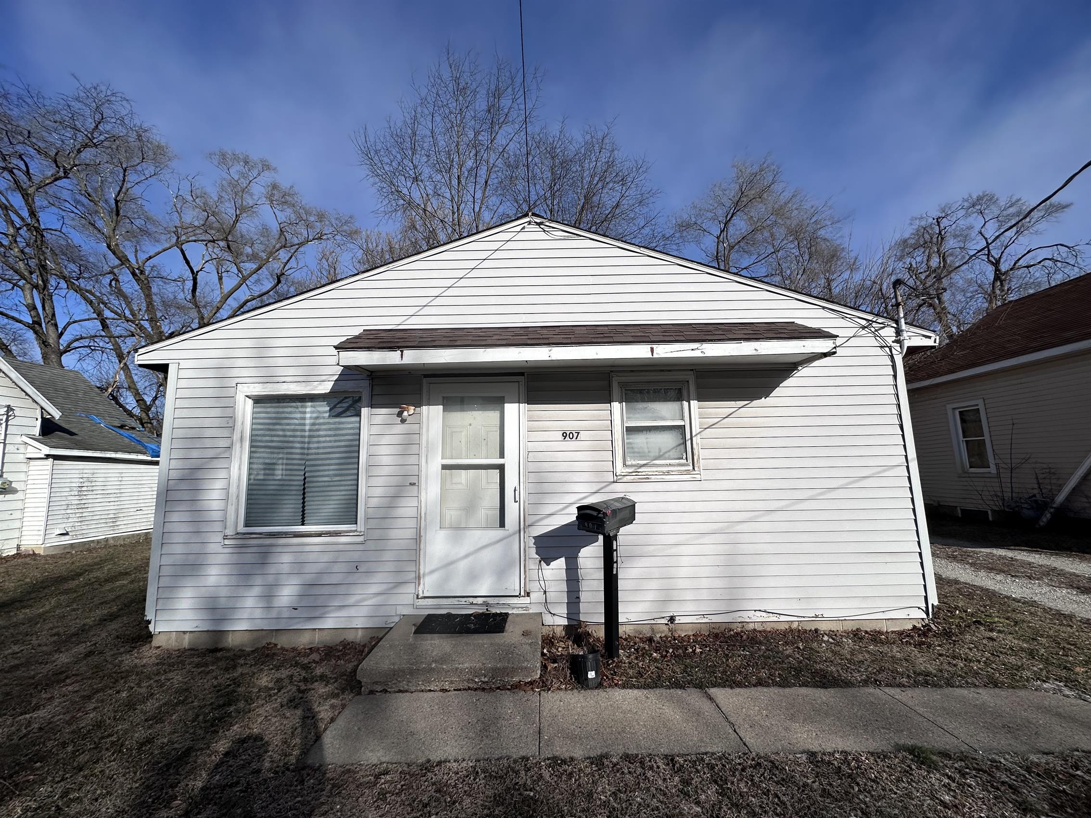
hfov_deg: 102.1
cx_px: 546
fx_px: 441
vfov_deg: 85.7
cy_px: 409
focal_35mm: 14
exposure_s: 1/4831
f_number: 2.2
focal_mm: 2.22
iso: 50
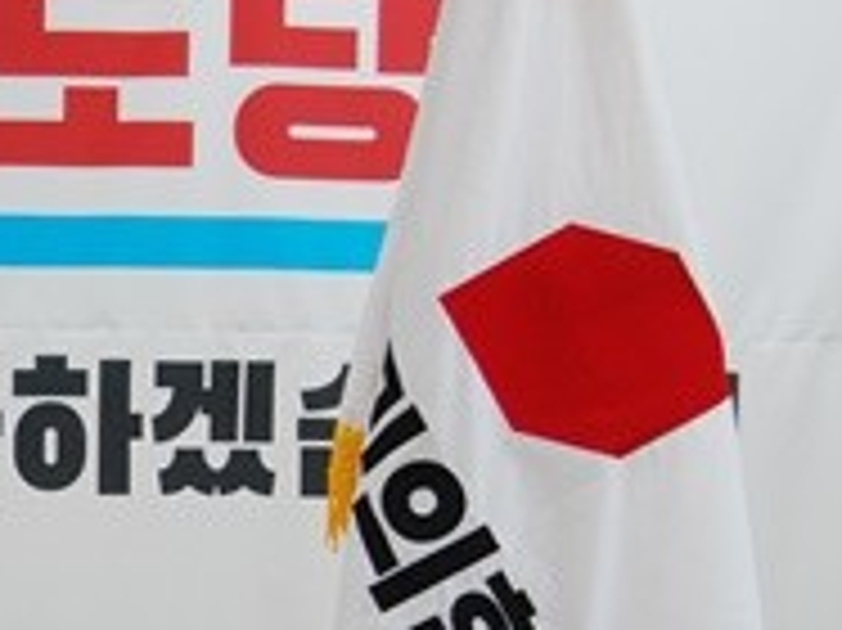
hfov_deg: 13.7
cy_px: 524
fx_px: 3379
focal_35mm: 139
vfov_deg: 10.6
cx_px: -212
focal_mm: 30
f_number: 5.6
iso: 400
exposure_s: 1/125
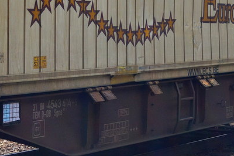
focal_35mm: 135
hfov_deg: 15.1
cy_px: 6
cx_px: 40
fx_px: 877
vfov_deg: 10.1
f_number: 5.6
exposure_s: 1/1250
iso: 400
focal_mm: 30
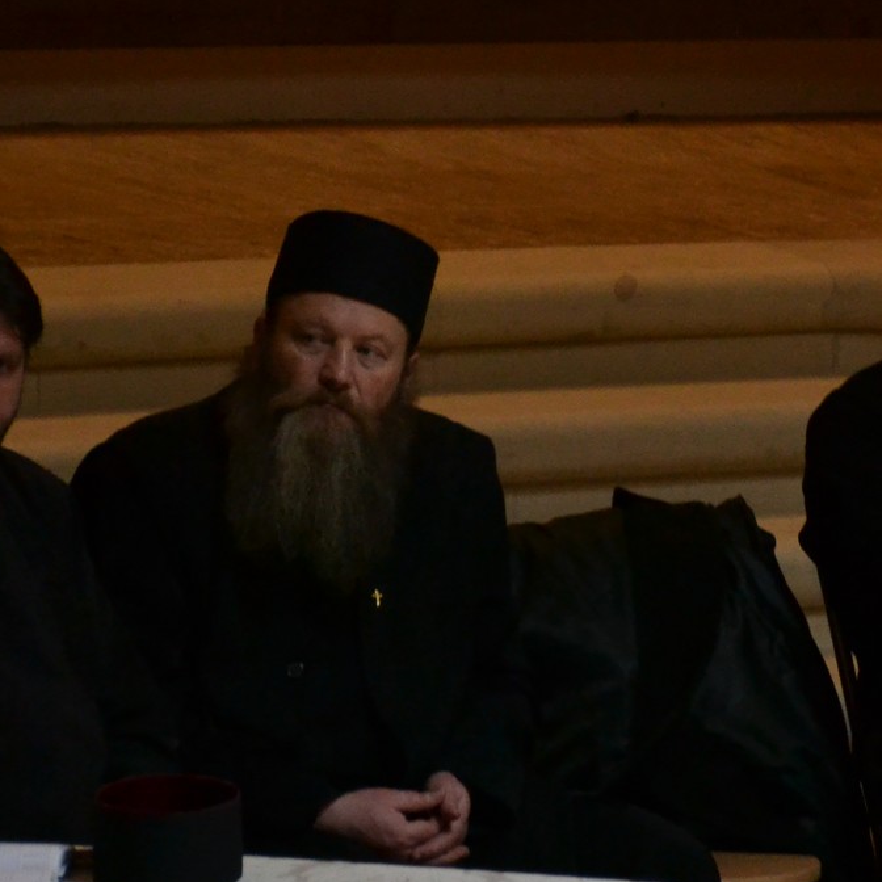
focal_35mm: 254
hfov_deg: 6.9
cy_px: 643
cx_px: 689
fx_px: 7322
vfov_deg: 6.9
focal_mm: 70
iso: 1600
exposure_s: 1/100
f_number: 5
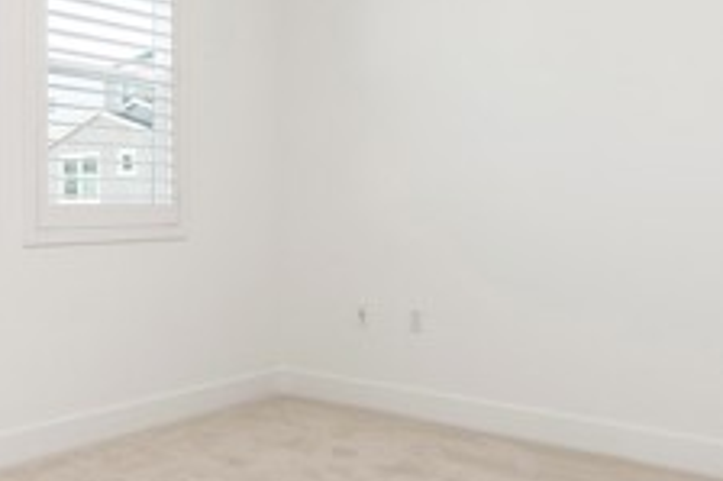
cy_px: 210
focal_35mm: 40
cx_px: 203
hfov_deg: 47.1
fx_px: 803
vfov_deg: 33.3
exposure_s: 1/100
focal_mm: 14
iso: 200
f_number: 5
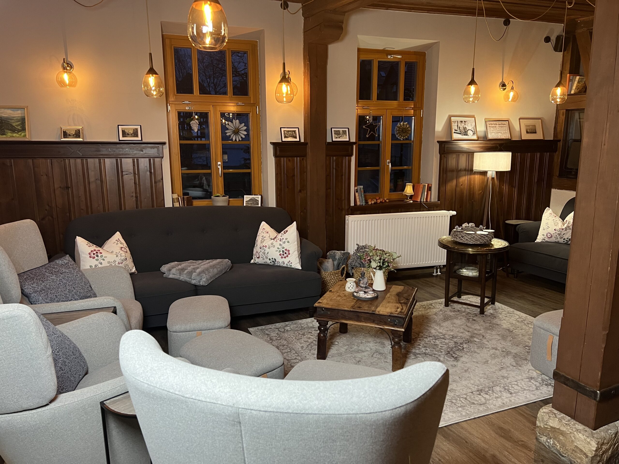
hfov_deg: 67.3
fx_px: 465
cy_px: 232
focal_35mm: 26
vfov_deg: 53.1
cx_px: 310
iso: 320
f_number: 1.5
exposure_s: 1/50
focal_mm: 5.7
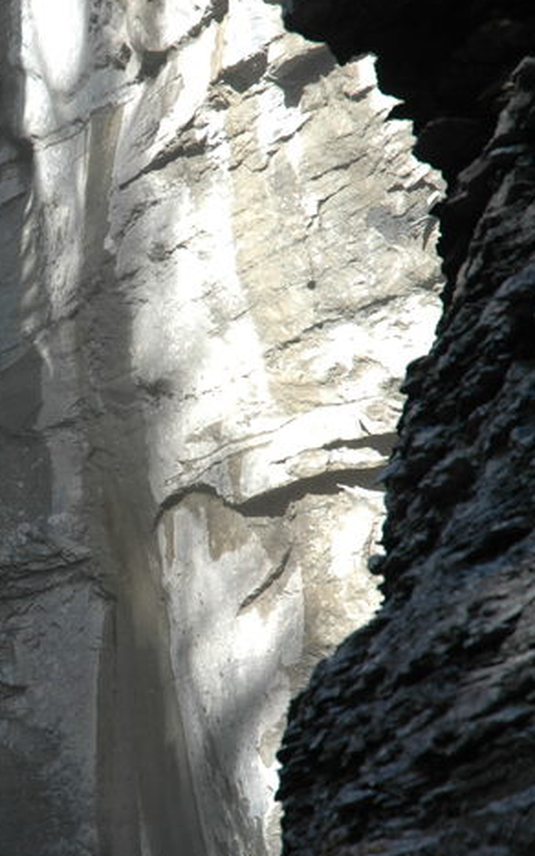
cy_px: 428
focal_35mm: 165
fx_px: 3848
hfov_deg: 7.9
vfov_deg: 12.7
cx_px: -86
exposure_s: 1/125
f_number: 5.6
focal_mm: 70
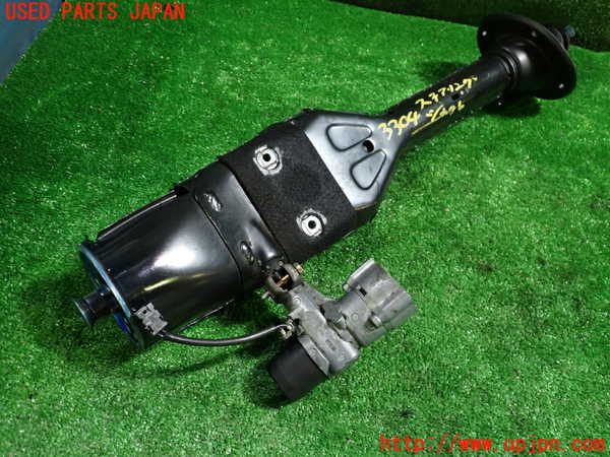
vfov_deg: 46.8
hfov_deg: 60.0
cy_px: 228
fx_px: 529
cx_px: 305
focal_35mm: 30
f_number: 2.3
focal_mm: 5.4
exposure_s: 1/30
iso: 320
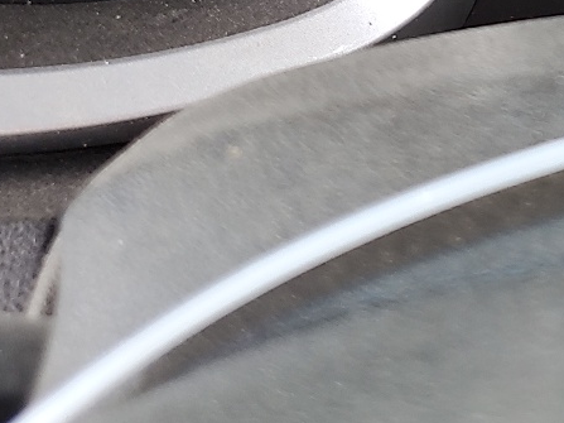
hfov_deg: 20.0
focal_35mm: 93
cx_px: 652
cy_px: -327
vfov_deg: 14.2
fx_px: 1515
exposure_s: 1/132
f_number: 1.5
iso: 50
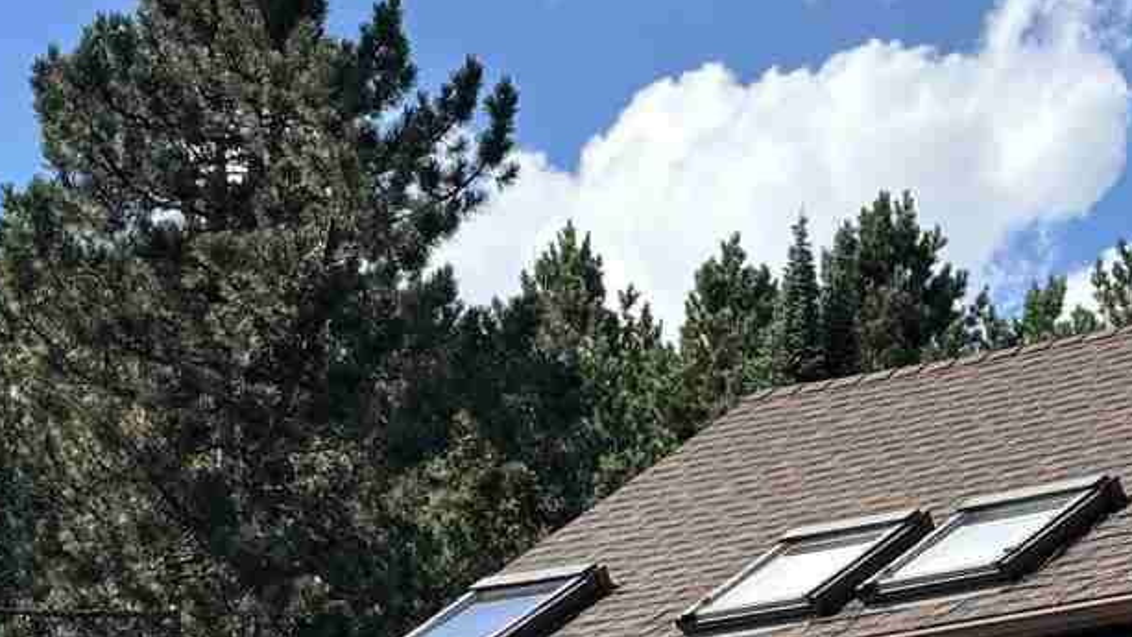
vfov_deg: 8.2
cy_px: 1206
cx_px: 624
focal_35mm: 142
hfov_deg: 15.1
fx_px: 4263
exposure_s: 1/1522
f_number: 1.6
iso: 50
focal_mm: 5.96
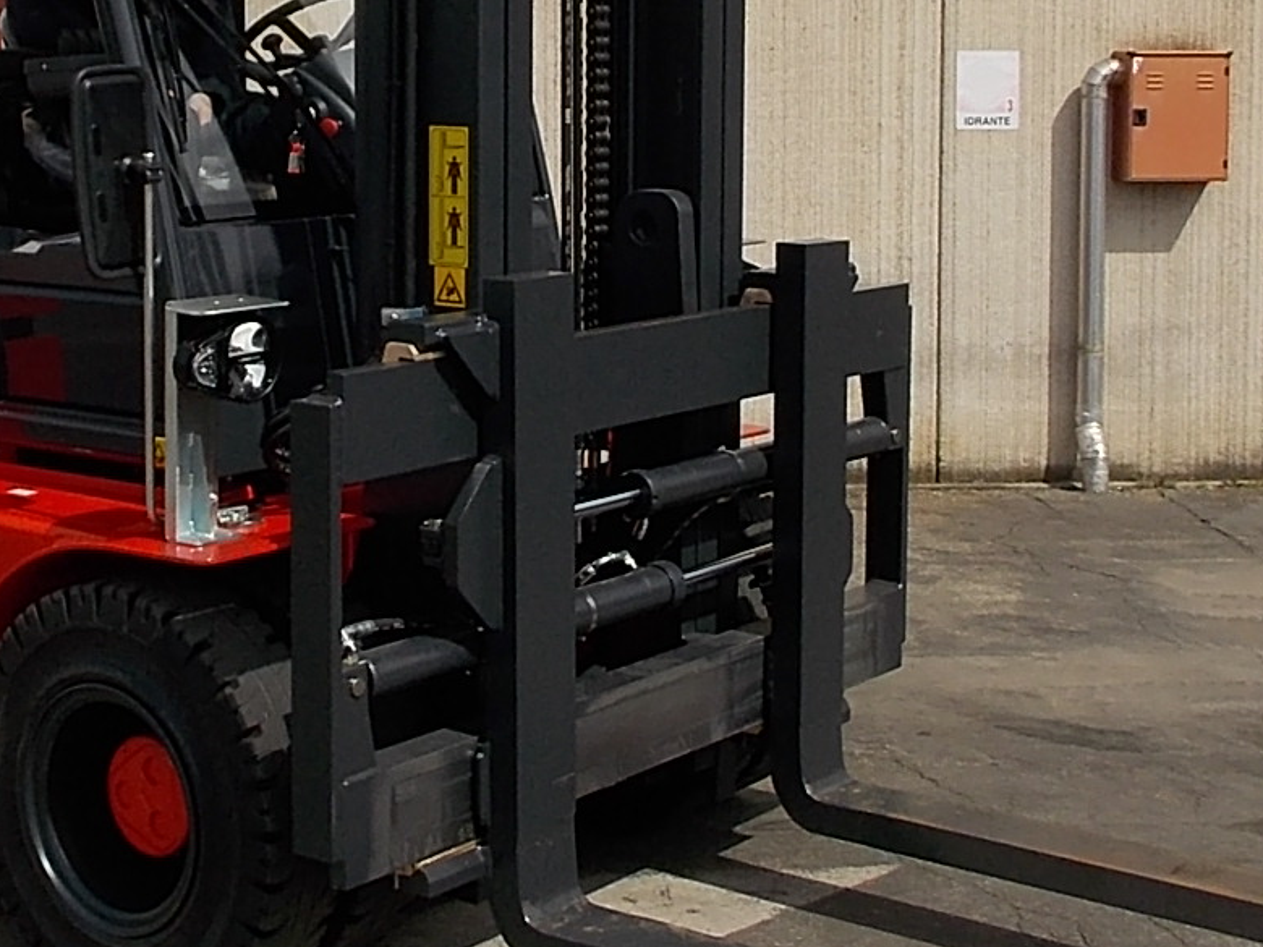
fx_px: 2445
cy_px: 227
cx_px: 405
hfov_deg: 28.7
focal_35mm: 67
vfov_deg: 21.7
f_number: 3.1
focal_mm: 4
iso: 80
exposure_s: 1/1250
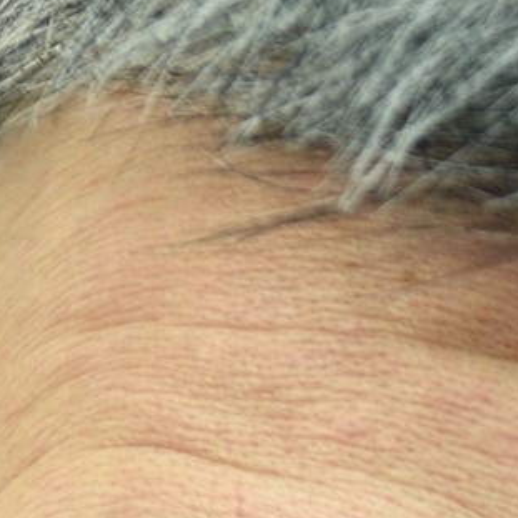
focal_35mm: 459
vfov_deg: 3.8
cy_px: 1279
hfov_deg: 3.8
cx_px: 818
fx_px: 7771
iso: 800
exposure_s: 1/30
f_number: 5
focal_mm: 70
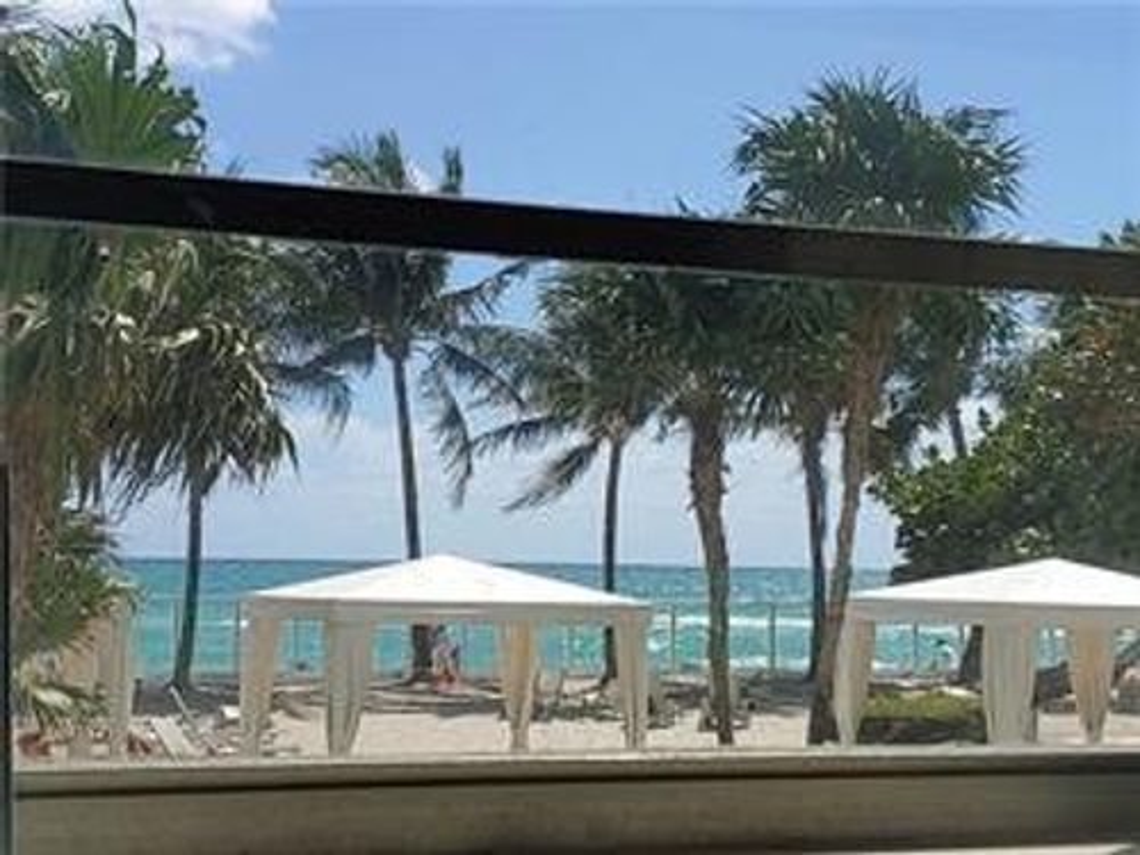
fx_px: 2141
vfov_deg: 22.6
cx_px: 570
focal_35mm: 65
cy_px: 428
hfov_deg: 29.8
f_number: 1.5
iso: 50
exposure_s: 1/2778
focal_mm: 4.23
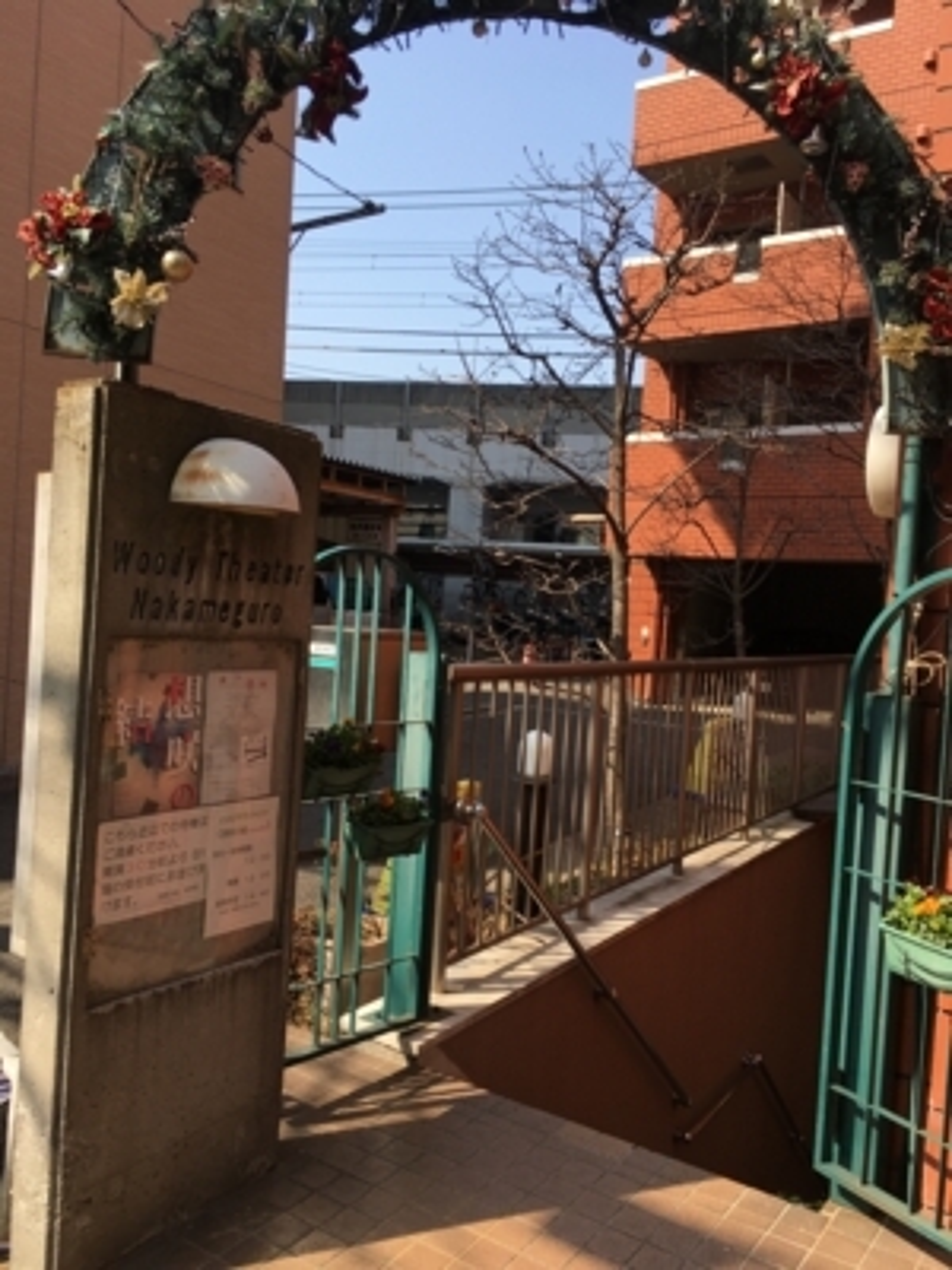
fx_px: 1063
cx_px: 476
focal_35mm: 29
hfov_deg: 48.2
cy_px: 635
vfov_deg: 61.7
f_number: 2.2
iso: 25
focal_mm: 4.15
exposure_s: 1/785
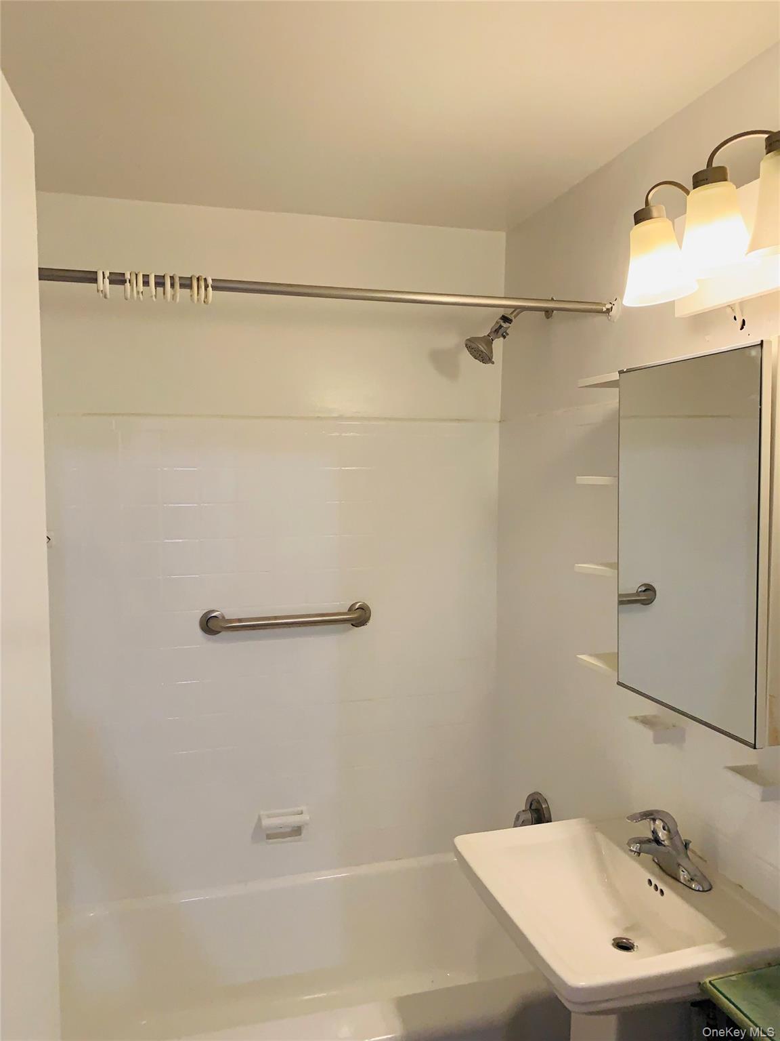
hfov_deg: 53.1
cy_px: 520
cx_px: 390
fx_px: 781
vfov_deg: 67.3
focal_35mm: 26
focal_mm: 4.25
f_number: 1.8
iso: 200
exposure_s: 1/60
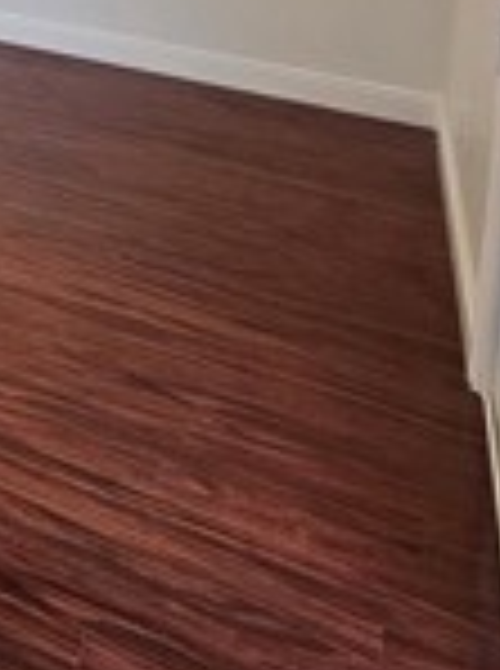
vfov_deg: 27.5
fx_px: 1083
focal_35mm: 56
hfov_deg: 17.2
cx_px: -550
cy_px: -243
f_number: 2.2
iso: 100
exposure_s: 1/60
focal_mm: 2.2
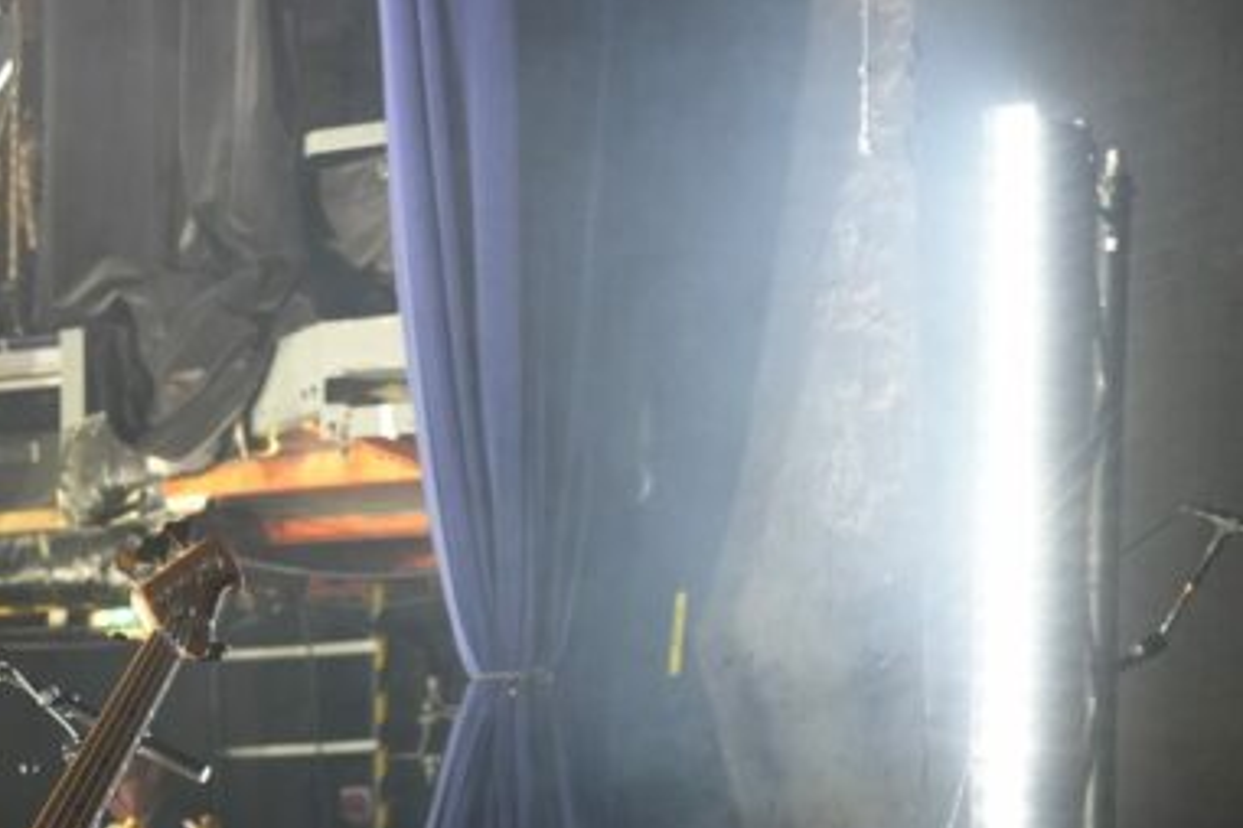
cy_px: 672
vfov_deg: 11.6
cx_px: -3
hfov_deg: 17.0
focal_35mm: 118
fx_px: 4074
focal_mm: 39
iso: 2500
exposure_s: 1/160
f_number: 4.5
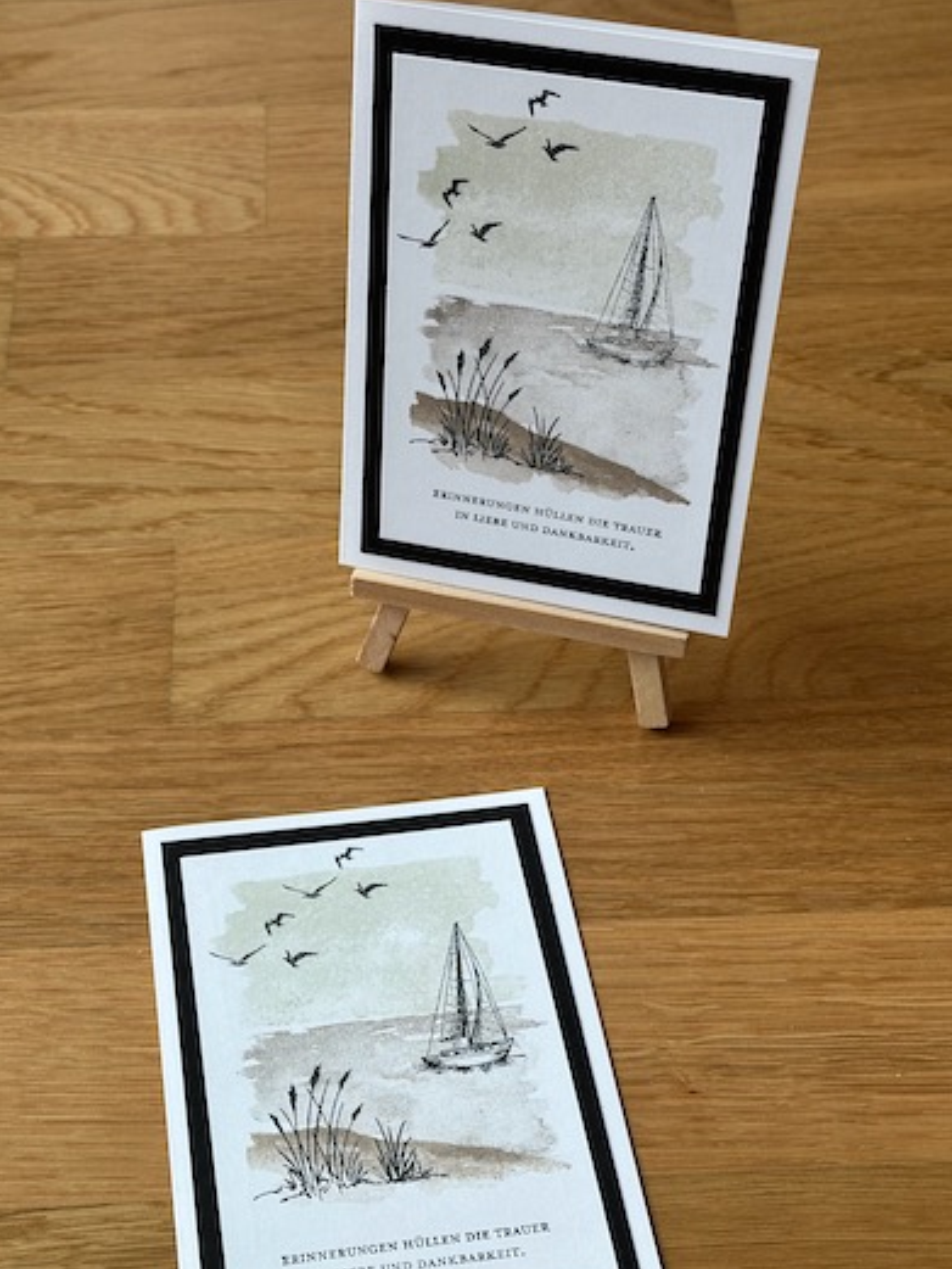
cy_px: 675
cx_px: 455
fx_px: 2163
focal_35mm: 59
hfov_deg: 24.8
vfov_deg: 32.7
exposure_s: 1/67
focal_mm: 6.86
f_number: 1.78
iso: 80
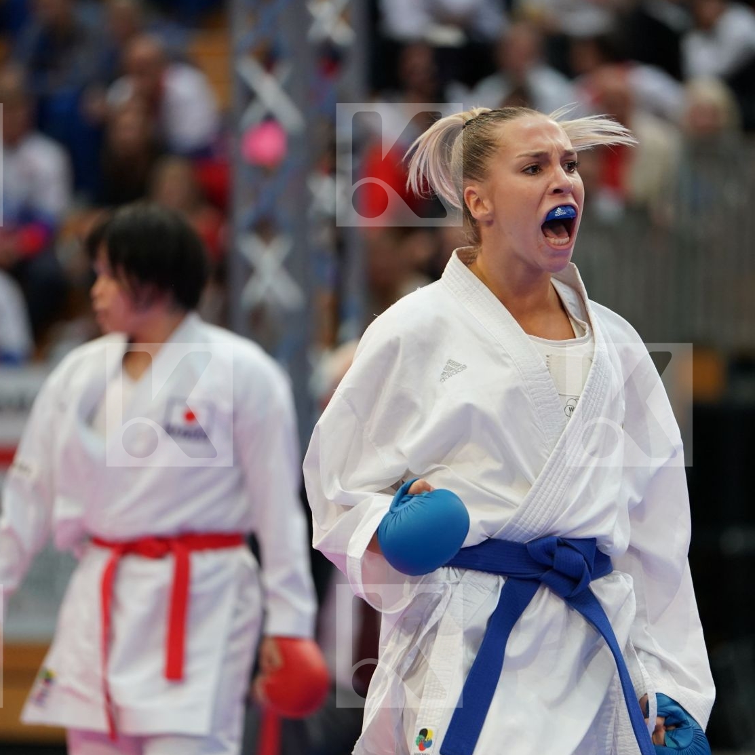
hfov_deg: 6.4
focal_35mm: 275
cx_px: 400
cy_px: 405
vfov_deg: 6.4
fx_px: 6786
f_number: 2.8
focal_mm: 200
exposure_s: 1/1000
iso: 1600
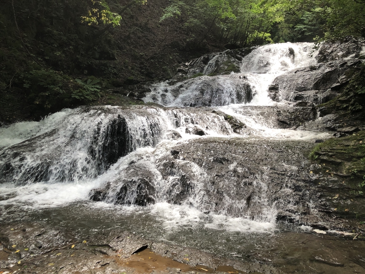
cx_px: 182
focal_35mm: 28
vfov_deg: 49.7
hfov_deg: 63.4
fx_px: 295
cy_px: 137
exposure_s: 1/120
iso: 50
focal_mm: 3.99
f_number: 1.8
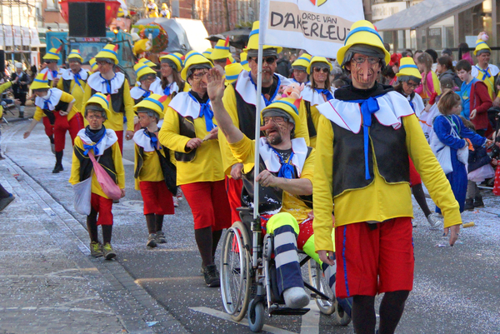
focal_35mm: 52
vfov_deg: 25.8
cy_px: 167
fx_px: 730
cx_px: 250
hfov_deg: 37.8
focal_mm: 35
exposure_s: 1/2000
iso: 1250
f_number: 4.5
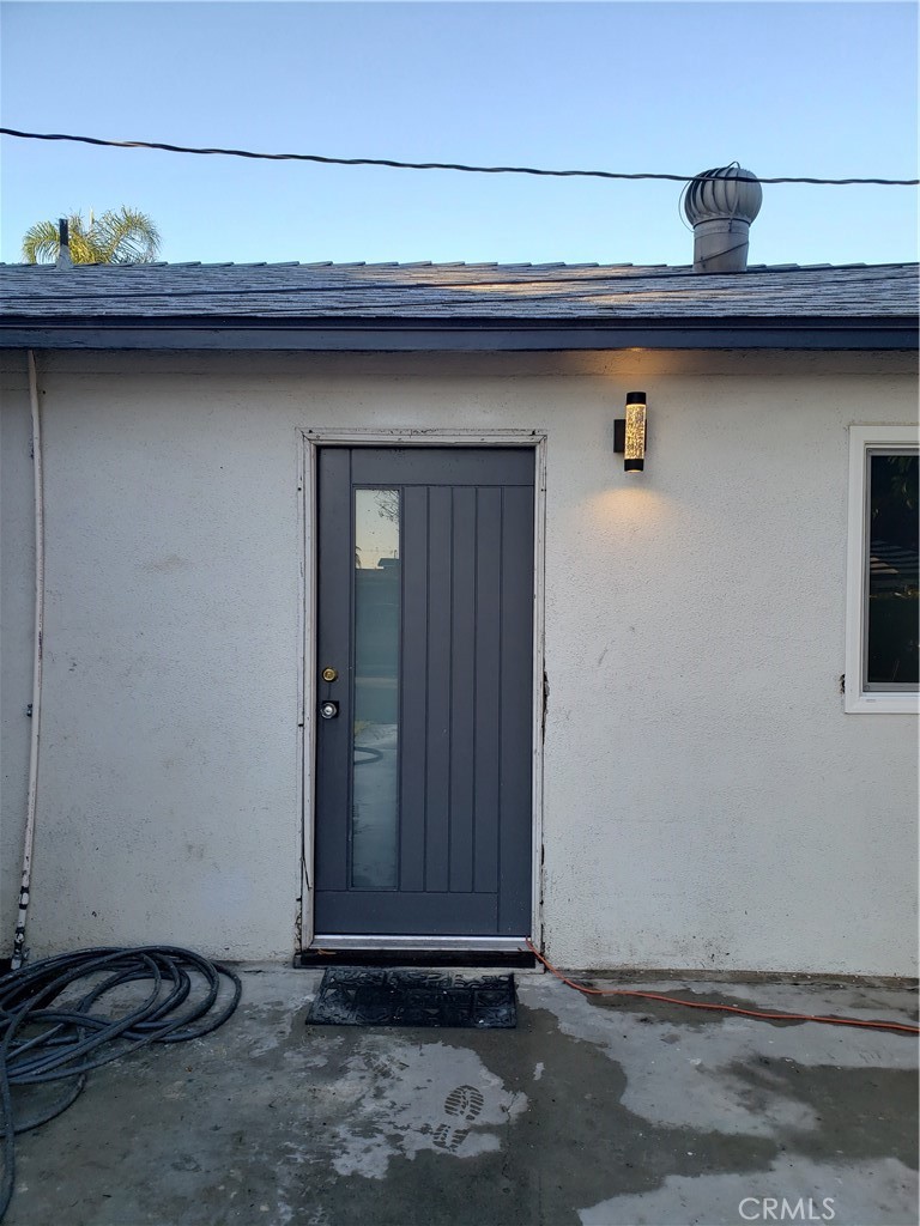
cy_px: 613
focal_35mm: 26
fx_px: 921
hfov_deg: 53.1
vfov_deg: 67.3
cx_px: 460
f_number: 2.4
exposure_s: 1/250
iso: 50
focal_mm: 4.3
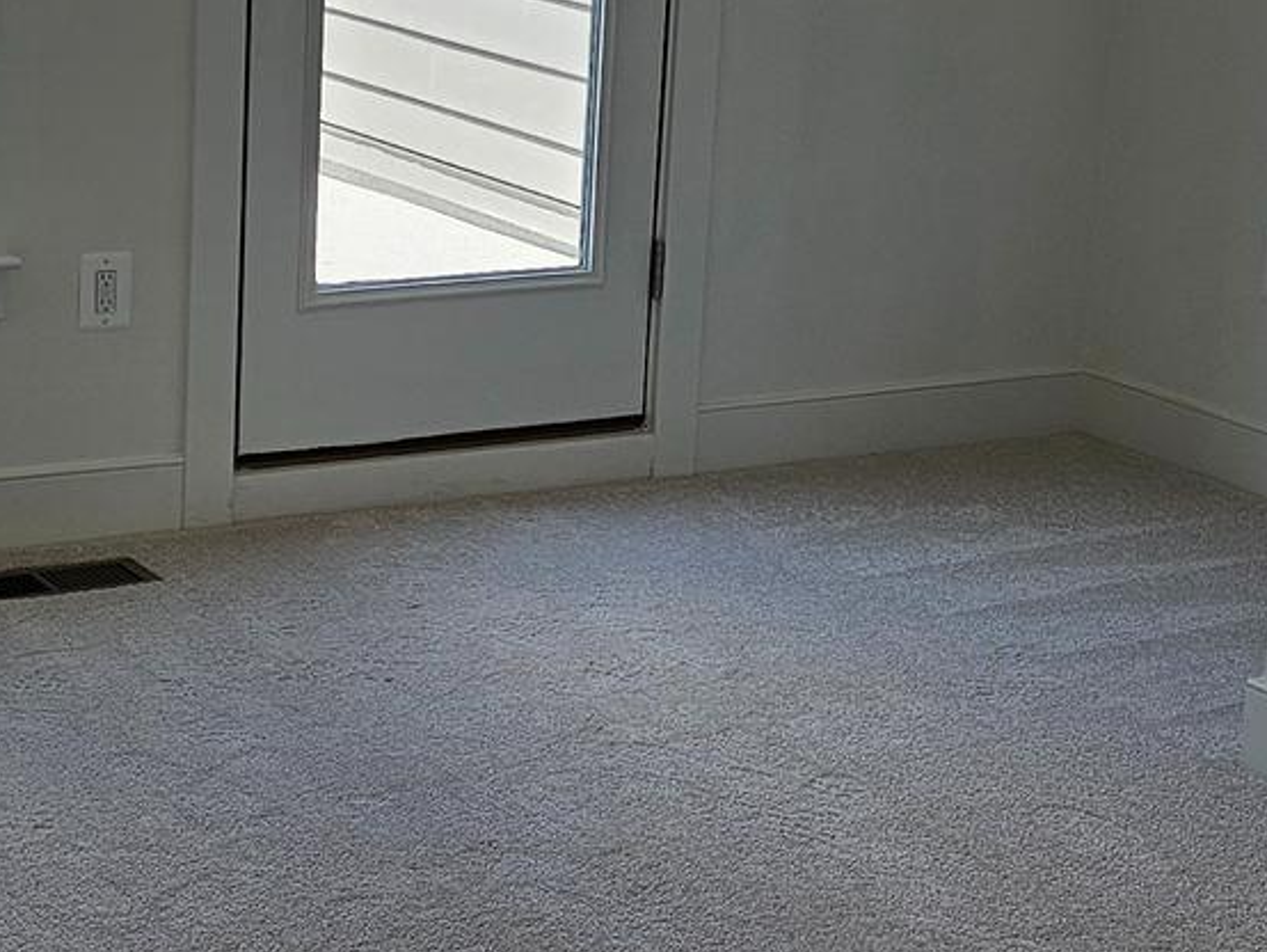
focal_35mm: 85
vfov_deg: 17.3
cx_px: 428
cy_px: 272
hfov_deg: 22.9
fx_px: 3112
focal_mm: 5.4
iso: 25
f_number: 1.8
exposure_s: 1/304
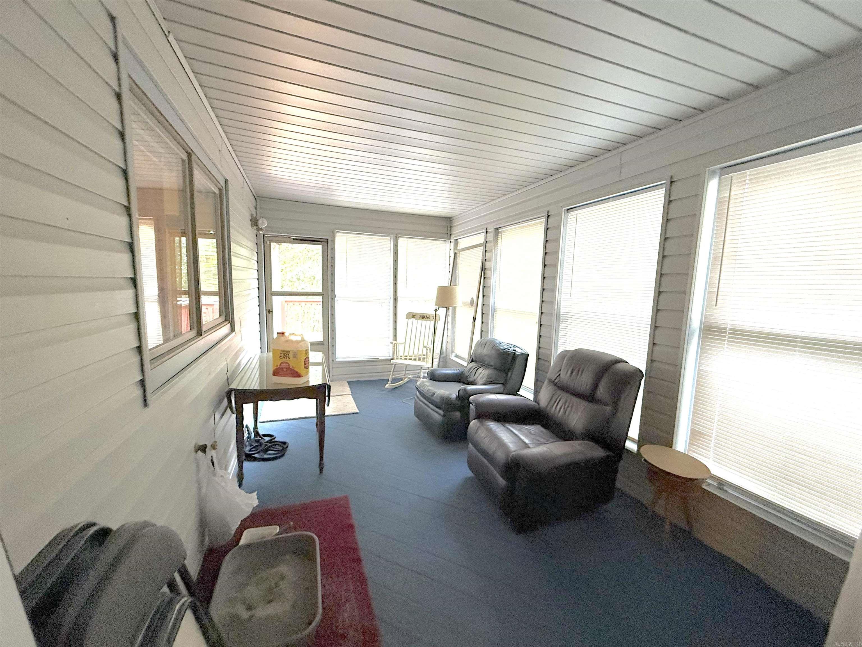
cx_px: 431
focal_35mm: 14
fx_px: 349
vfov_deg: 85.7
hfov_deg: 102.1
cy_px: 324
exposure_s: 1/60
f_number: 2.2
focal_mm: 2.22
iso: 320
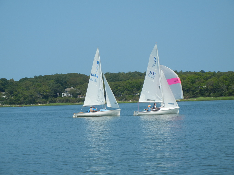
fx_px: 899
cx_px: 117
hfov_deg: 14.8
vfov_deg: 11.1
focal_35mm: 133
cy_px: 88
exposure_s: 1/334
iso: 160
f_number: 9.2
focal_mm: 24
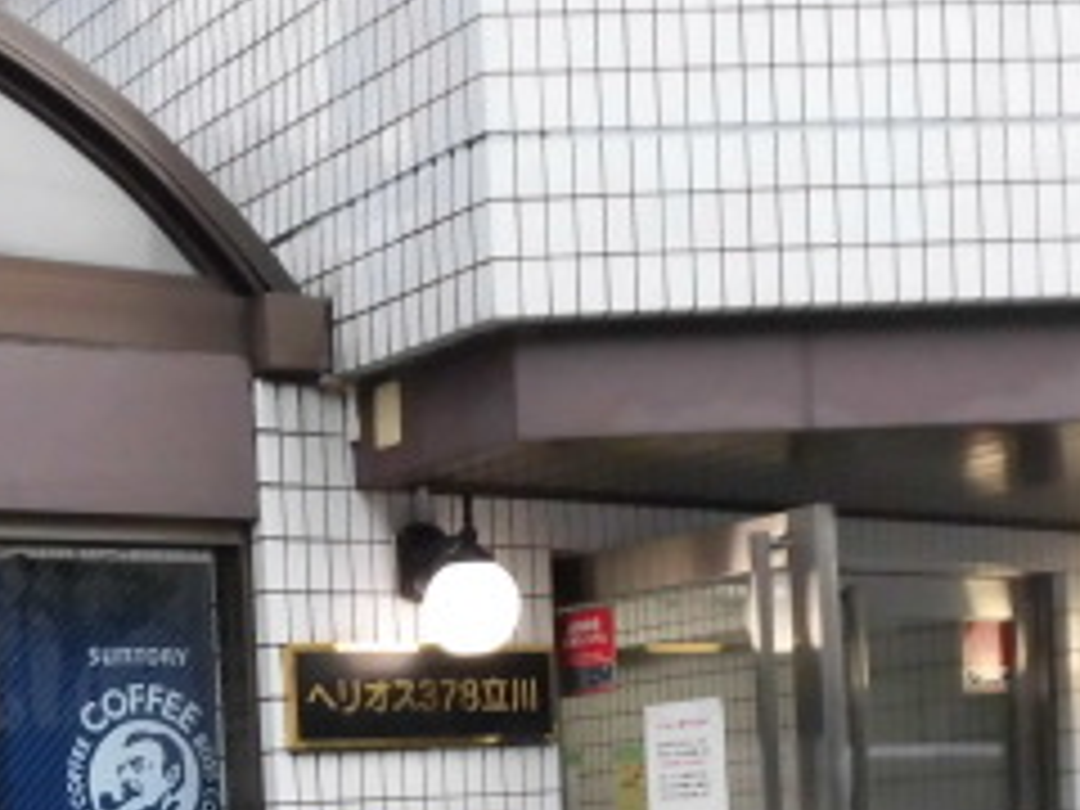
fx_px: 1997
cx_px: 166
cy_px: 981
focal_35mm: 64
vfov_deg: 21.3
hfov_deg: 29.4
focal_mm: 4.3
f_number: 3.1
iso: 250
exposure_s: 1/40
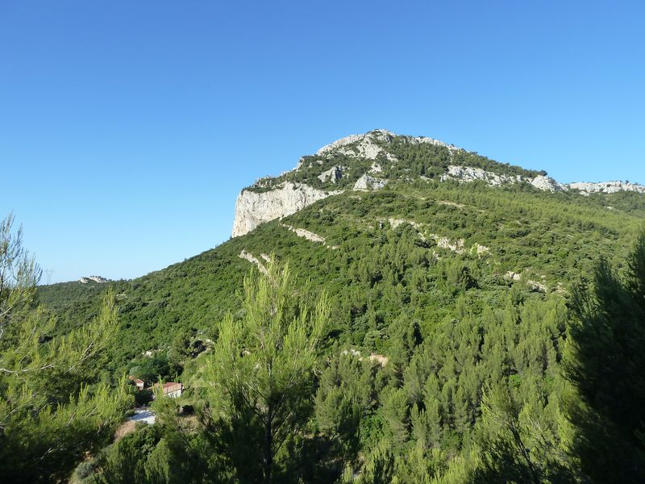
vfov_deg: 54.9
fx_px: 466
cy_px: 242
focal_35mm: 25
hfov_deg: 69.4
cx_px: 322
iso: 125
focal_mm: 4.1
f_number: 4
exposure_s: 1/400
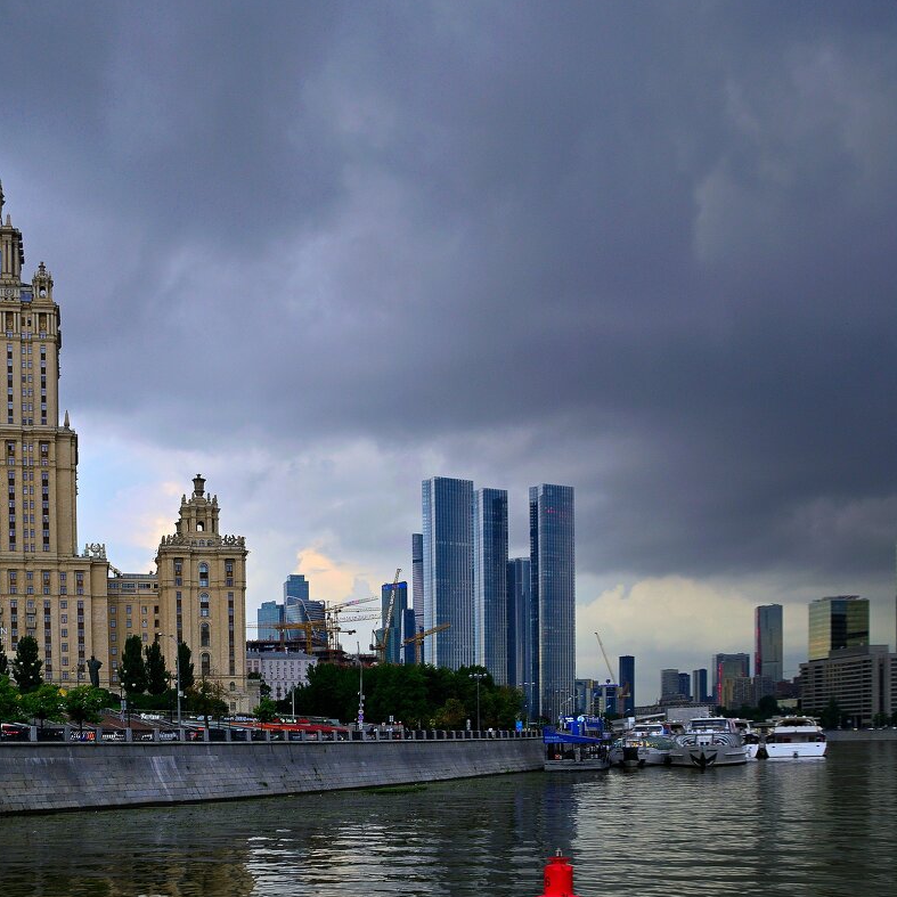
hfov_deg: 46.4
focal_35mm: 35
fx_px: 1026
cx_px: 295
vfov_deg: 47.2
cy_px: 445
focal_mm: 18
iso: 100
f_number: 8
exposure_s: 1/80
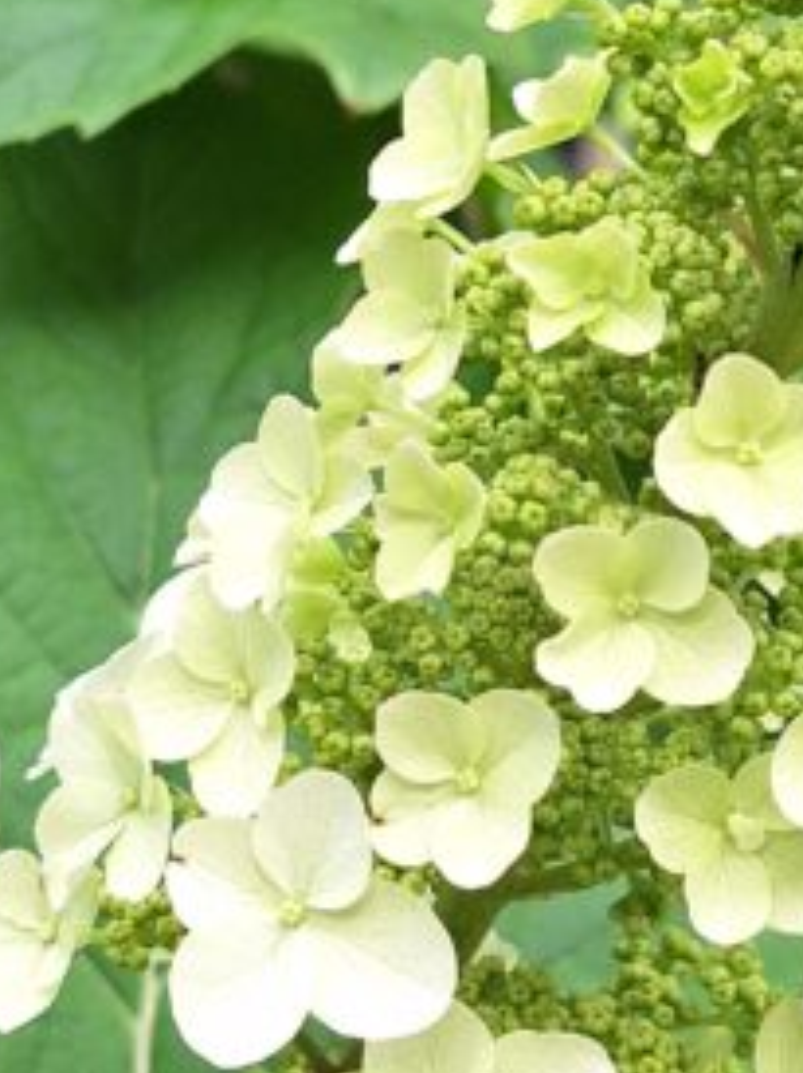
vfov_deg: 22.7
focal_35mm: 86
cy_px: 724
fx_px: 2664
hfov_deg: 17.1
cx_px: 388
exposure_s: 1/183
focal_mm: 5.54
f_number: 1.8
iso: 40
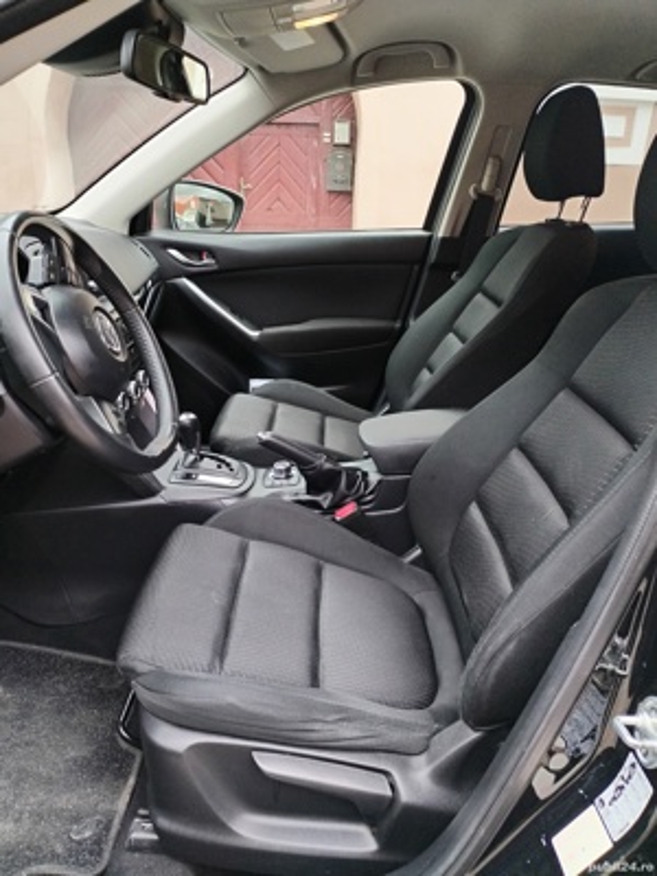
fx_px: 658
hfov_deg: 53.1
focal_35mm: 26
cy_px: 438
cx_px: 328
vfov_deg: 67.3
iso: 270
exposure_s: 1/33.3
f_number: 1.8
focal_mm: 4.75
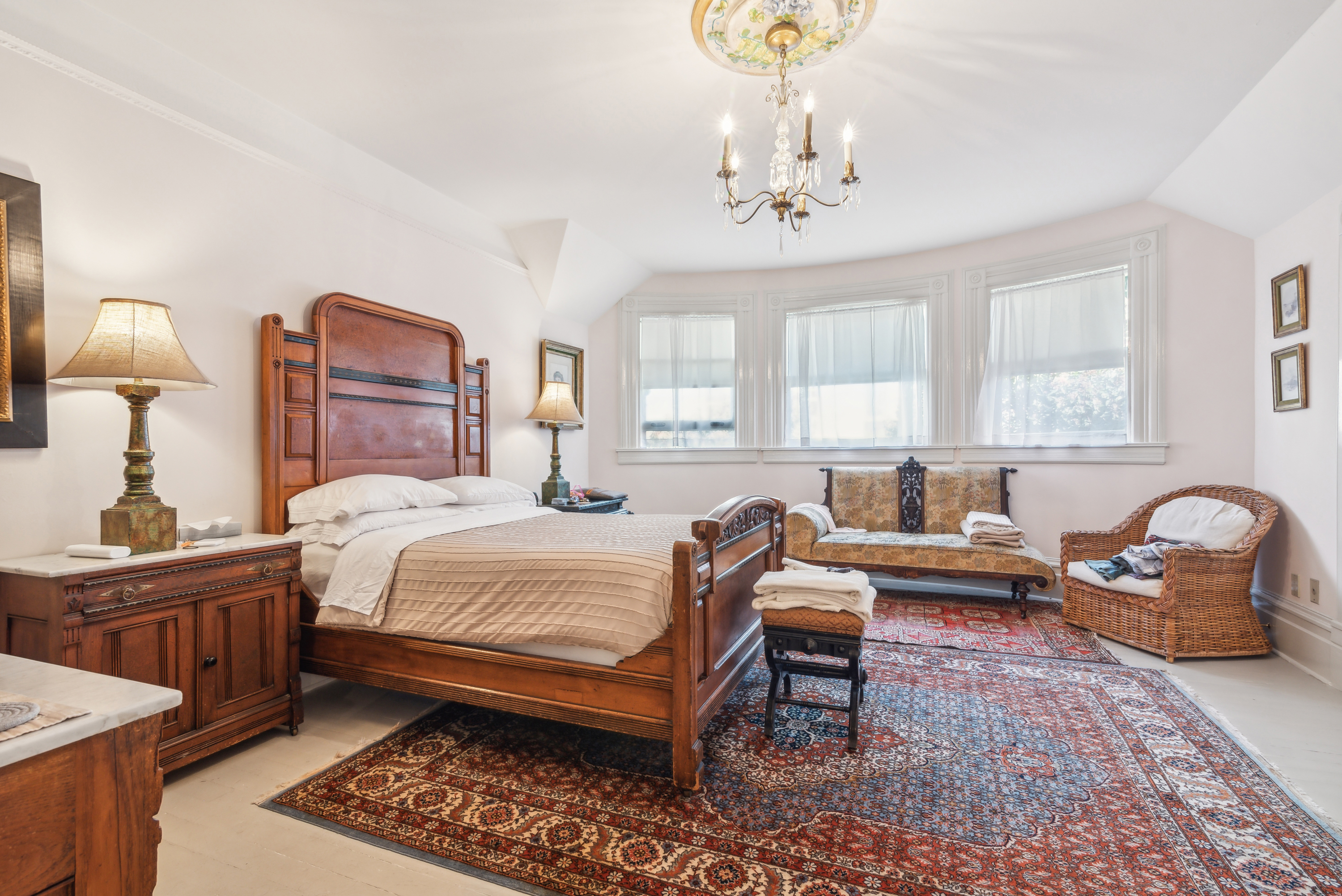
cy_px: 448
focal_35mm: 16
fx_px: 597
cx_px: 671
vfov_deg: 73.8
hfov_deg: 96.7
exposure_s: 1/10
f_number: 8
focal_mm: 16
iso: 500
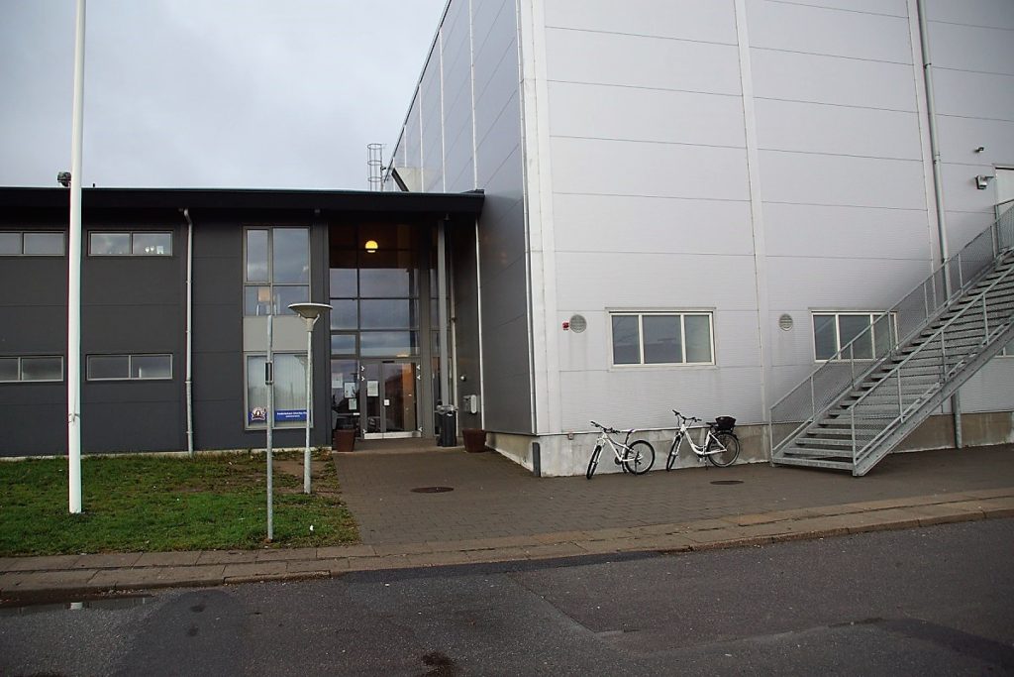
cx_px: 507
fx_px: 761
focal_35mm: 27
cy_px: 338
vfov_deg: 47.9
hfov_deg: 67.4
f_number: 4
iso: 250
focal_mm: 18
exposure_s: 1/160
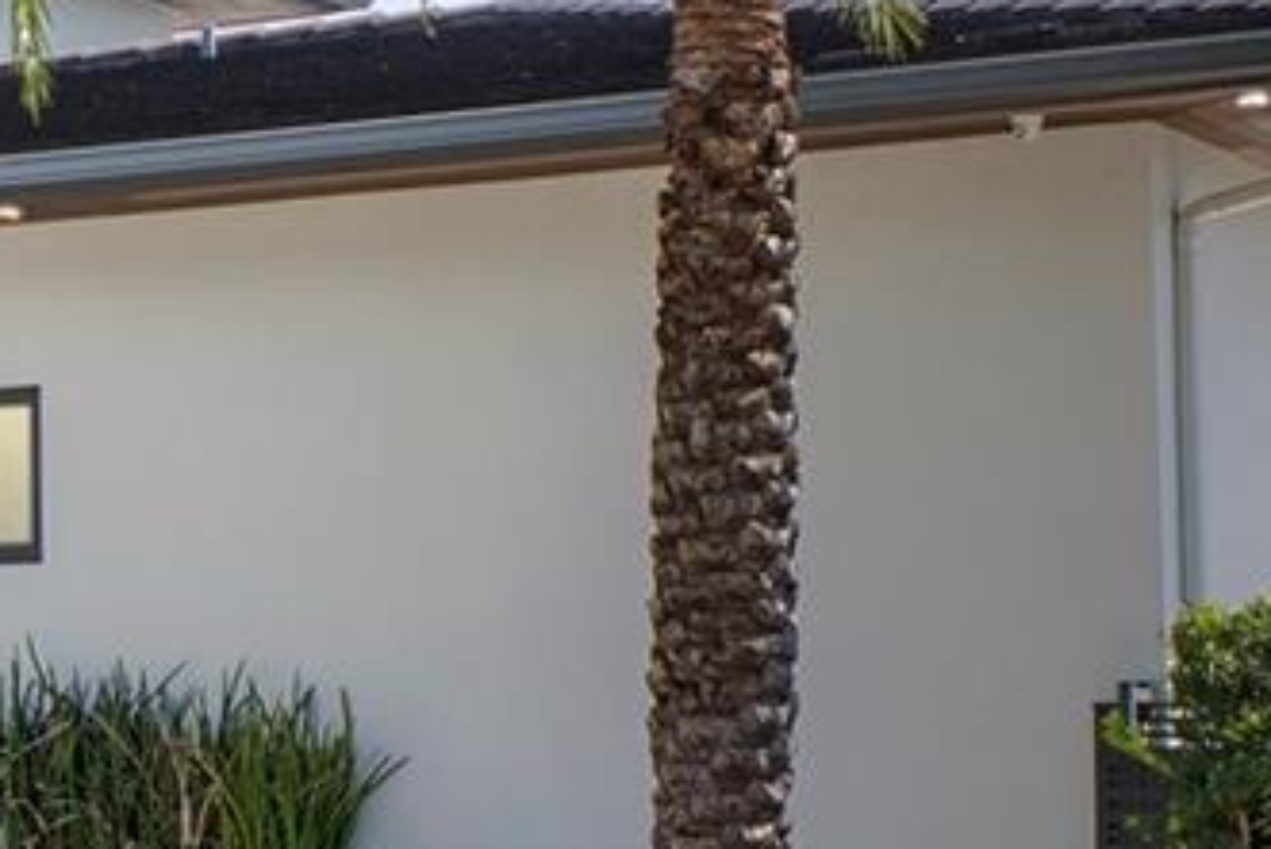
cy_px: 219
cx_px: -718
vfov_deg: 11.8
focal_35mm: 116
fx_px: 4097
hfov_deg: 16.0
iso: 400
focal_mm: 24
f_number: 8
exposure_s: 1/400
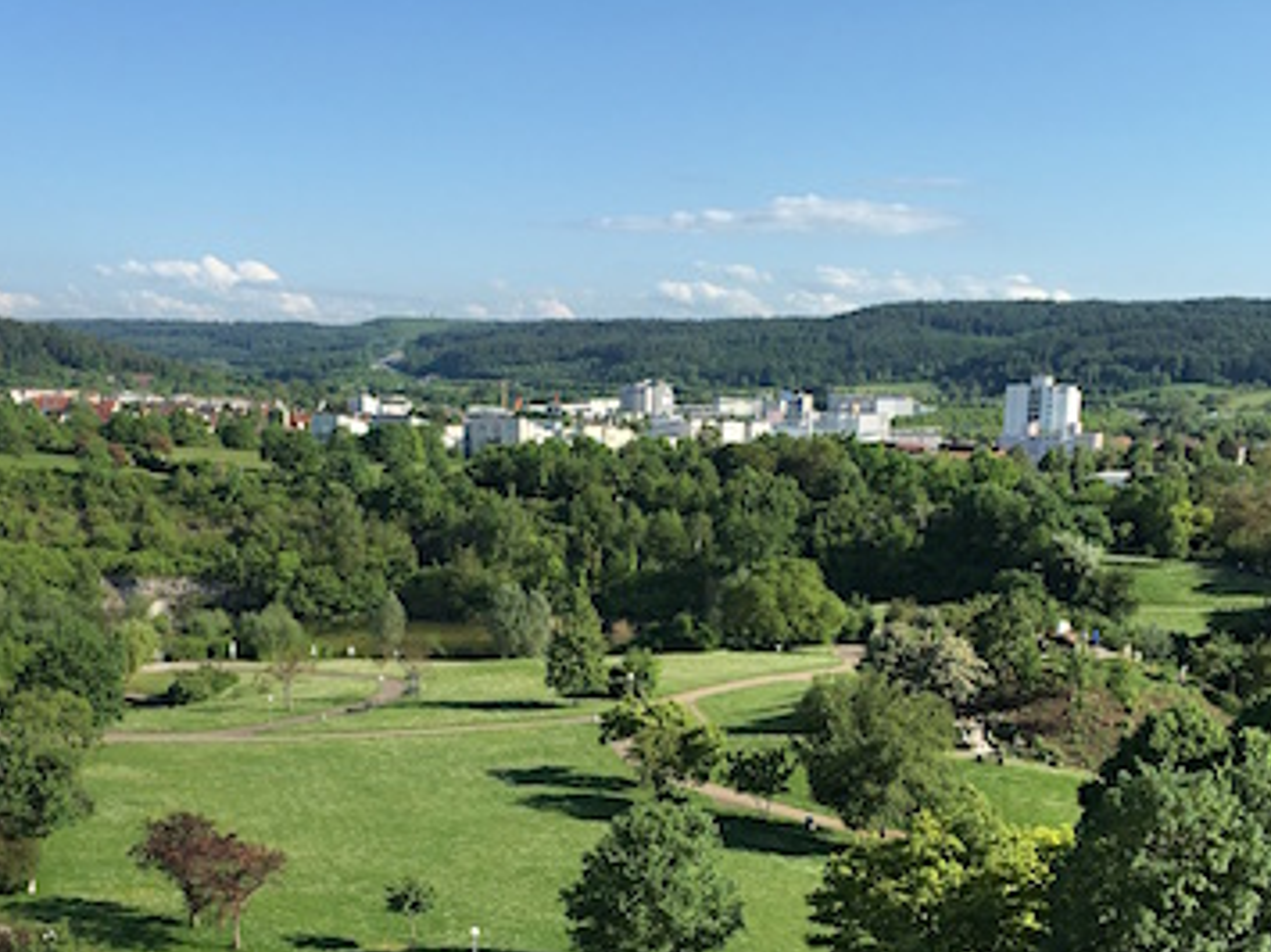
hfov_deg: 38.9
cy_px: 784
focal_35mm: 49
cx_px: 598
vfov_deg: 28.9
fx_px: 1799
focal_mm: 4.15
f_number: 2.2
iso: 25
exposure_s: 1/1261
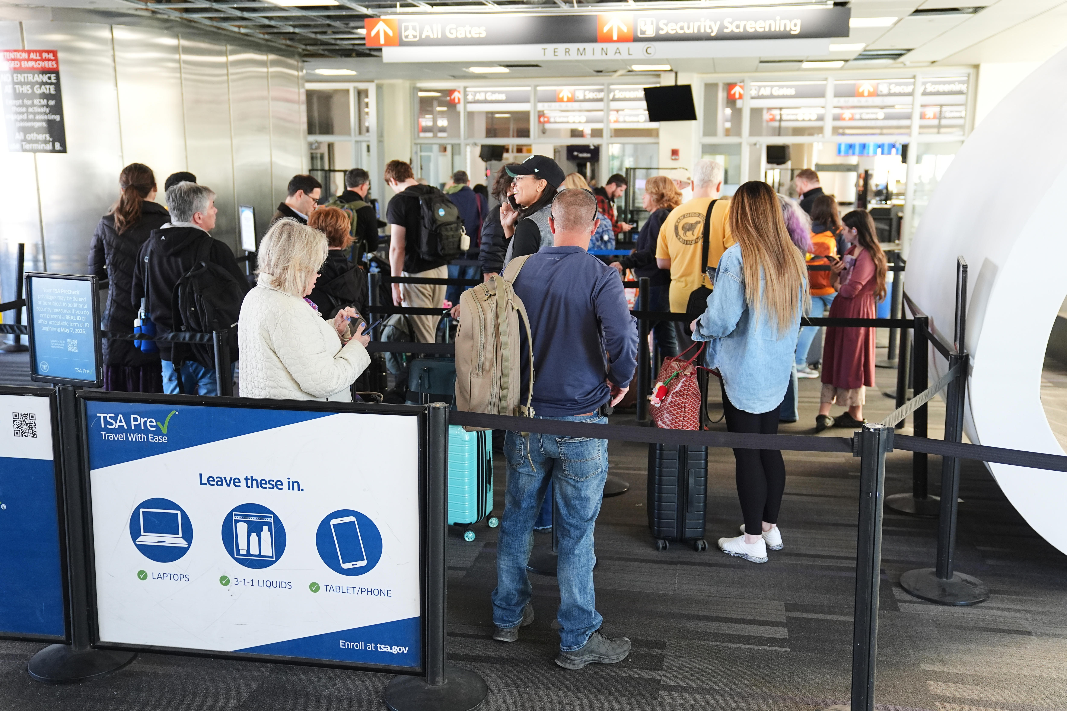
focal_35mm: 36
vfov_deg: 36.9
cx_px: 534
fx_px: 1067
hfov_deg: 53.1
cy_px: 356
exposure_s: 1/160
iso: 1600
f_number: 2.8
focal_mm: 36
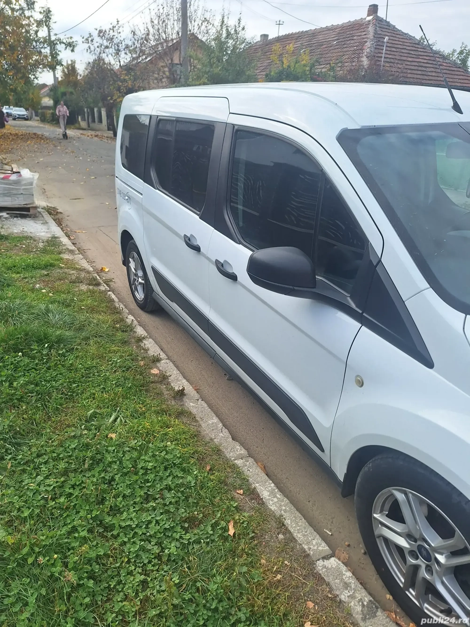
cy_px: 314
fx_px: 417
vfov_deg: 73.9
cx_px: 235
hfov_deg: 58.9
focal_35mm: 23
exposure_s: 1/1795
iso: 40
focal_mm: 5.54
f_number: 1.8
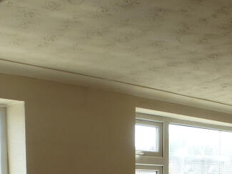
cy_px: 271
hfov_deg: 25.3
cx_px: 177
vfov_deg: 17.3
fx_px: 510
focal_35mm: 76
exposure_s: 1/125
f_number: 3.3
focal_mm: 4.3
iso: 100
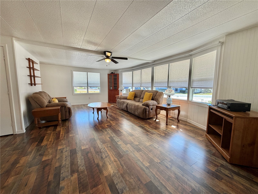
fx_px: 104
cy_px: 97
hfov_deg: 102.1
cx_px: 129
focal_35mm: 14
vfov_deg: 85.7
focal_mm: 2.22
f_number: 2.2
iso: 100
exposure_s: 1/120
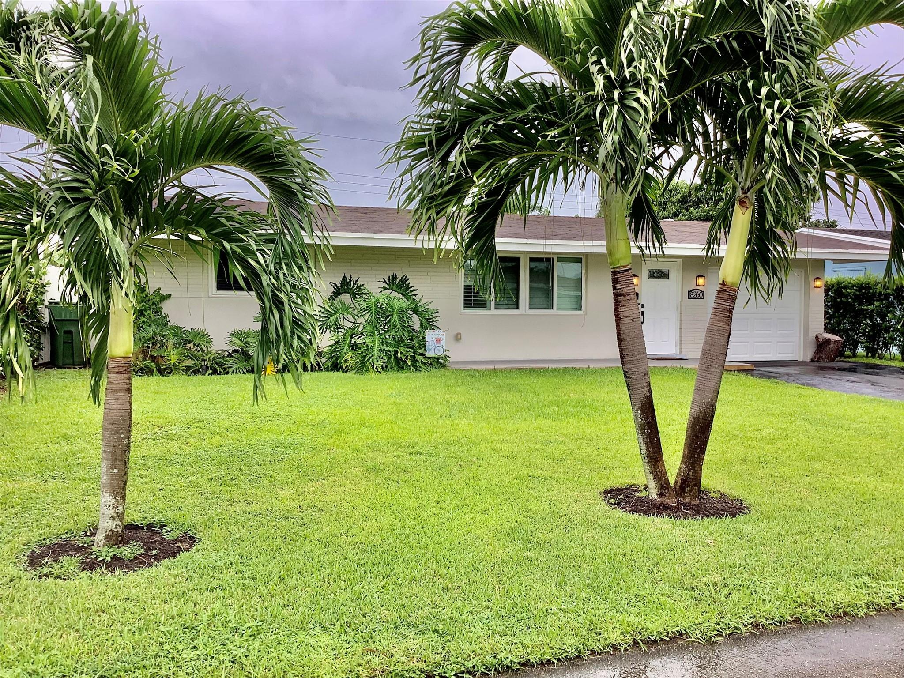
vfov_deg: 45.4
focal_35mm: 31
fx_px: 810
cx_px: 452
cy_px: 339
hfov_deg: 58.4
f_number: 2.4
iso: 25
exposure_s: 1/120
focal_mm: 3.3
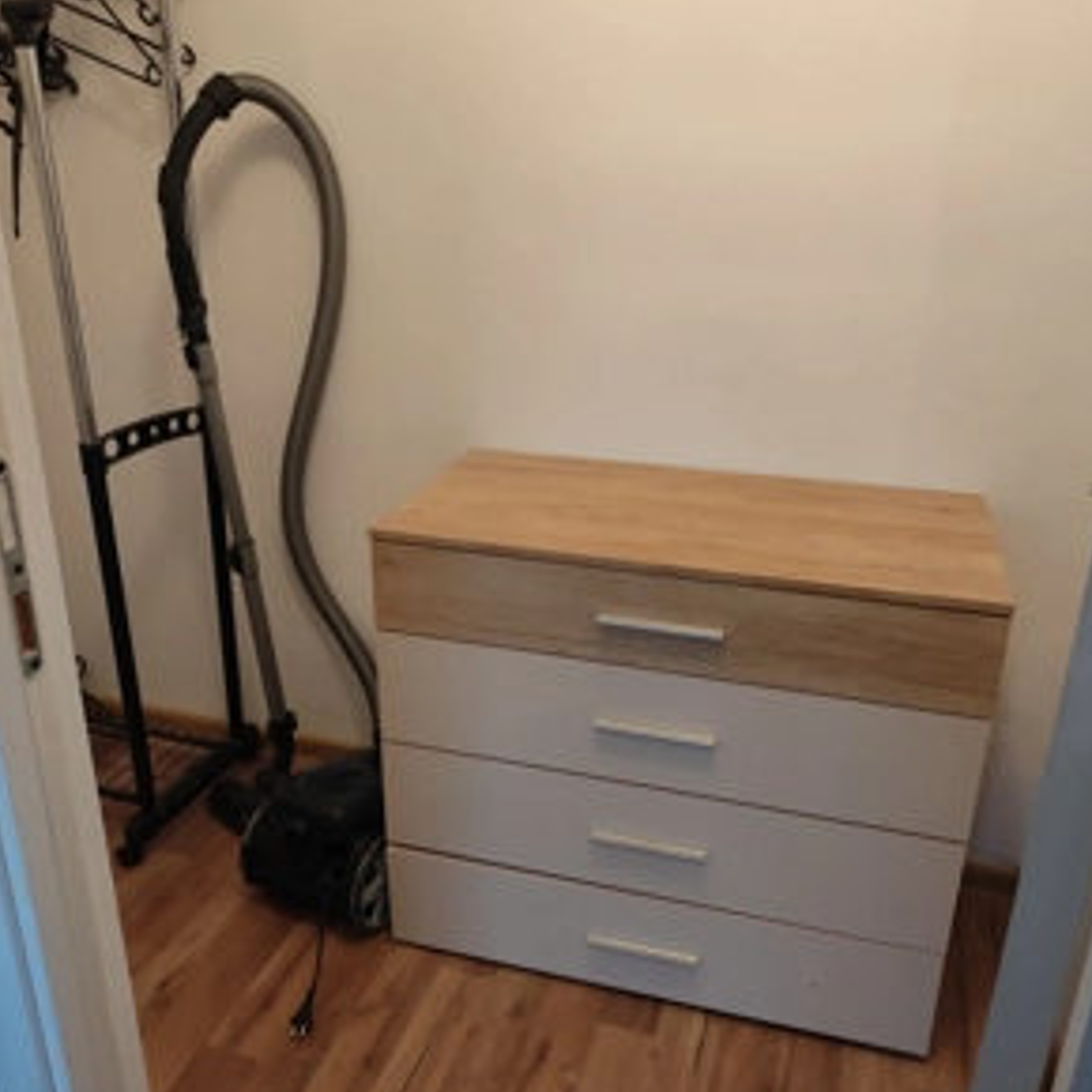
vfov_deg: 57.3
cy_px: 565
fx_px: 999
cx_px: 550
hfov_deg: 57.3
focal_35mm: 28
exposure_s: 1/50
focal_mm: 6.14
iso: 1250
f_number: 1.65
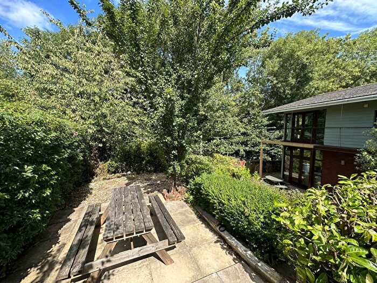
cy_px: 142
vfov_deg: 85.7
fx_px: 152
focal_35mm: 14
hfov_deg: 102.1
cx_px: 188
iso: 40
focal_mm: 2.22
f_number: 2.2
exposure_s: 1/629
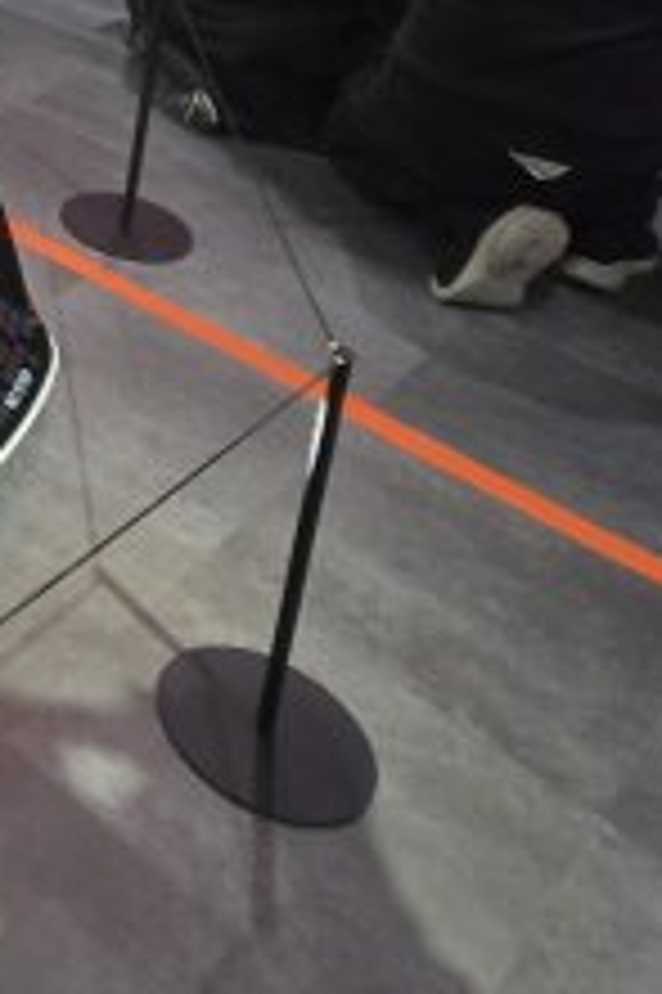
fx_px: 1354
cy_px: -211
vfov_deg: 32.8
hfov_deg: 20.8
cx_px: -464
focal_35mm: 49
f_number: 2.2
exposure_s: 1/50
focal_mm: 1.7
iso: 25
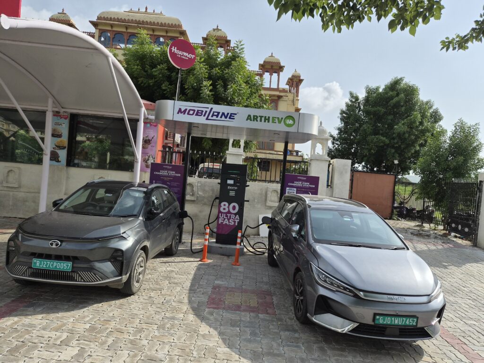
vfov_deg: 58.9
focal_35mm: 23
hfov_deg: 73.9
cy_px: 182
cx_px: 242
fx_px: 322
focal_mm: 5.4
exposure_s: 1/7088
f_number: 1.8
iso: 80
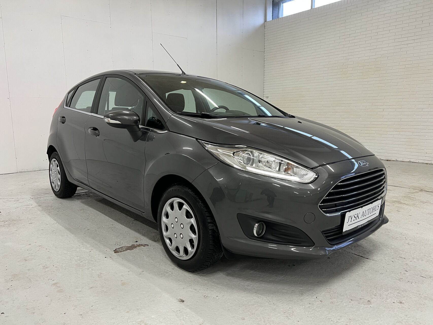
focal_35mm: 26
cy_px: 162
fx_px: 325
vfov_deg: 53.1
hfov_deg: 67.3
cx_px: 216
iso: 125
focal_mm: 5.7
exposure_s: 1/90
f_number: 1.5
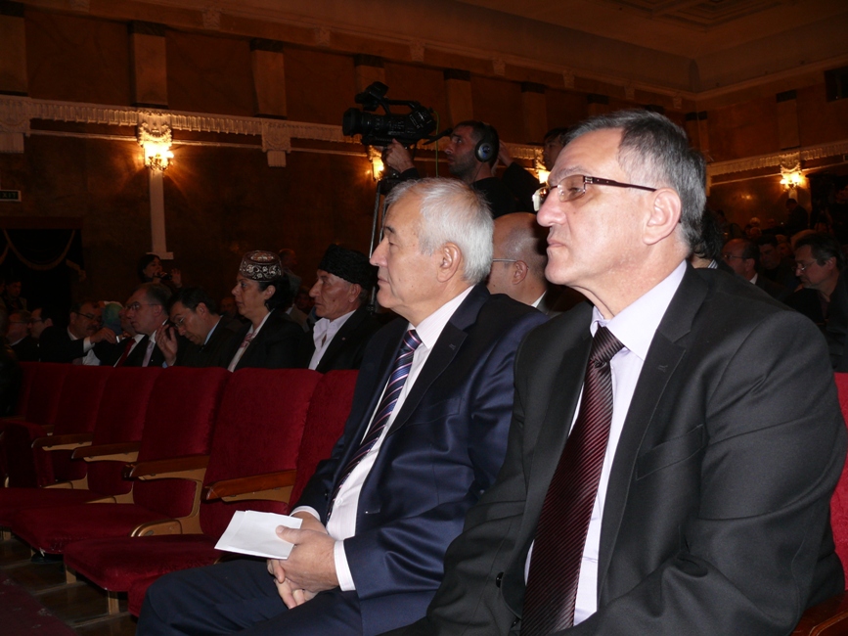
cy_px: 318
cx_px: 424
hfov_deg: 52.6
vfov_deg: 40.7
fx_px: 857
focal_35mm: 35
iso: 100
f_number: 2.8
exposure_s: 1/30
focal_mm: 7.4
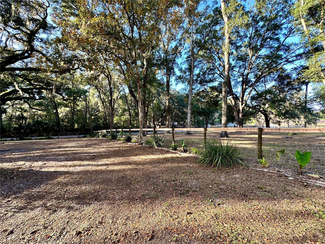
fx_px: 131
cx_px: 162
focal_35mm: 14
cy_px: 122
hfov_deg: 102.1
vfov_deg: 85.7
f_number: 2.2
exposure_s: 1/99
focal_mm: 2.22
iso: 40
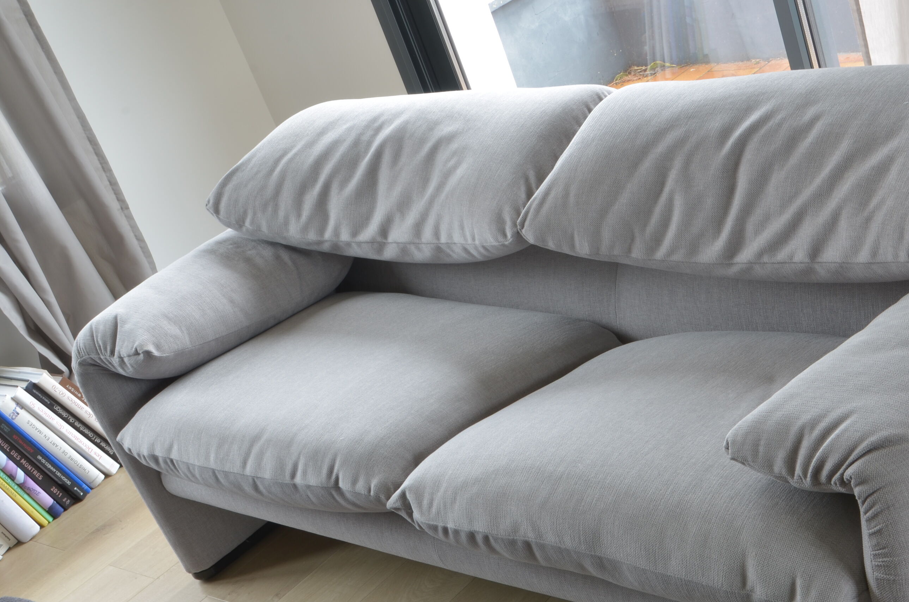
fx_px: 1411
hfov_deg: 35.2
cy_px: 430
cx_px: 635
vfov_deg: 23.9
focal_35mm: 56
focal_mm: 26
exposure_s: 1.3
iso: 100
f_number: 16
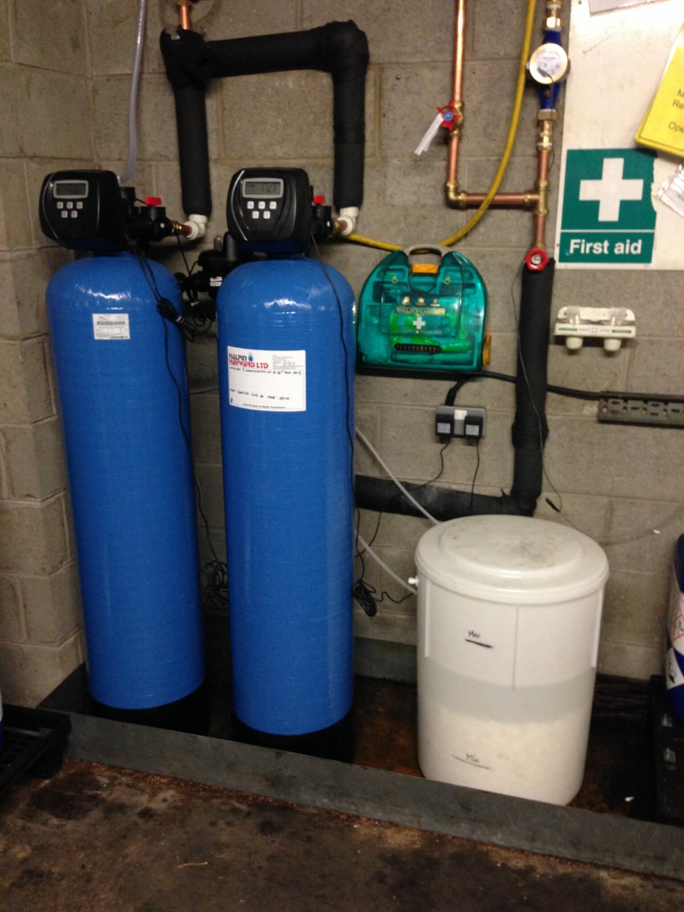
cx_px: 342
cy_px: 456
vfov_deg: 55.4
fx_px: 869
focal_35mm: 33
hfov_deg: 42.9
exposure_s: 1/20
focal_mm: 4.12
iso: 250
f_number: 2.4
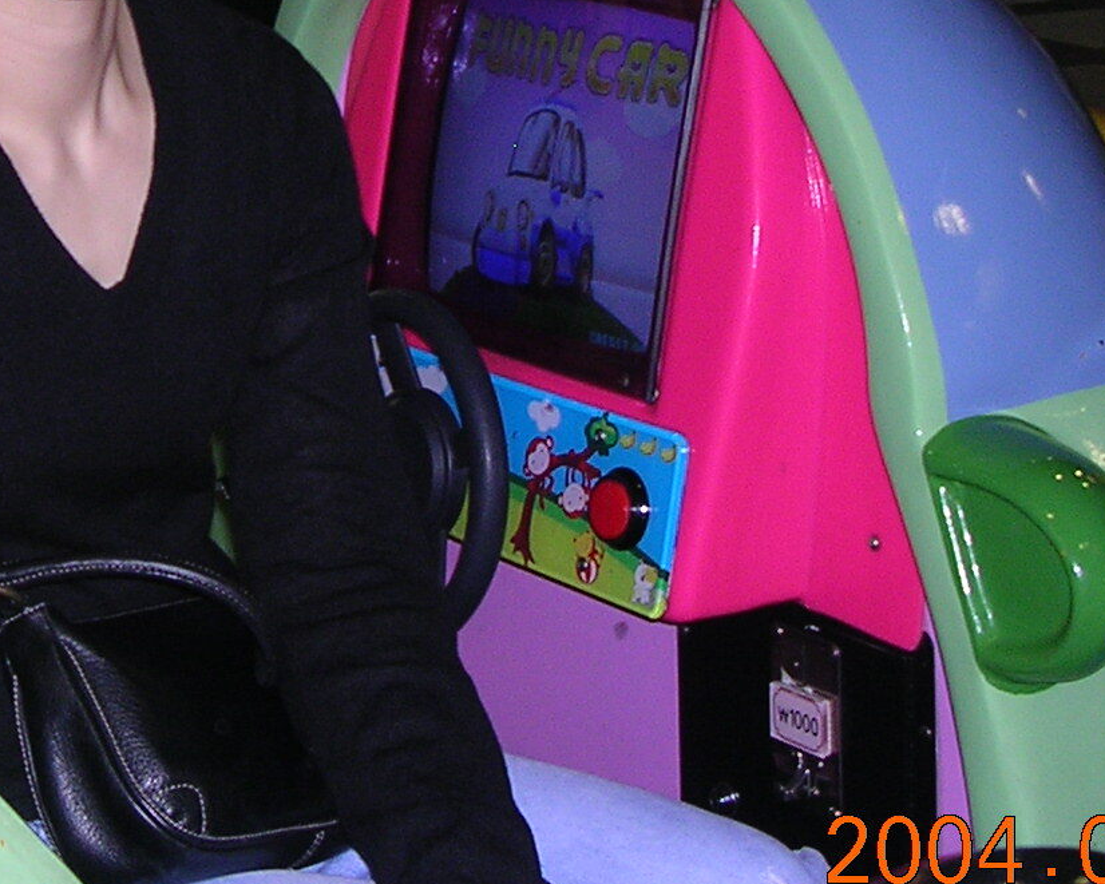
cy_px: 37
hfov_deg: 20.4
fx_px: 3009
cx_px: 95
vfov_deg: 16.4
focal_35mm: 92
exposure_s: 1/60.1
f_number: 2.8
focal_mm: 5.8
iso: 138
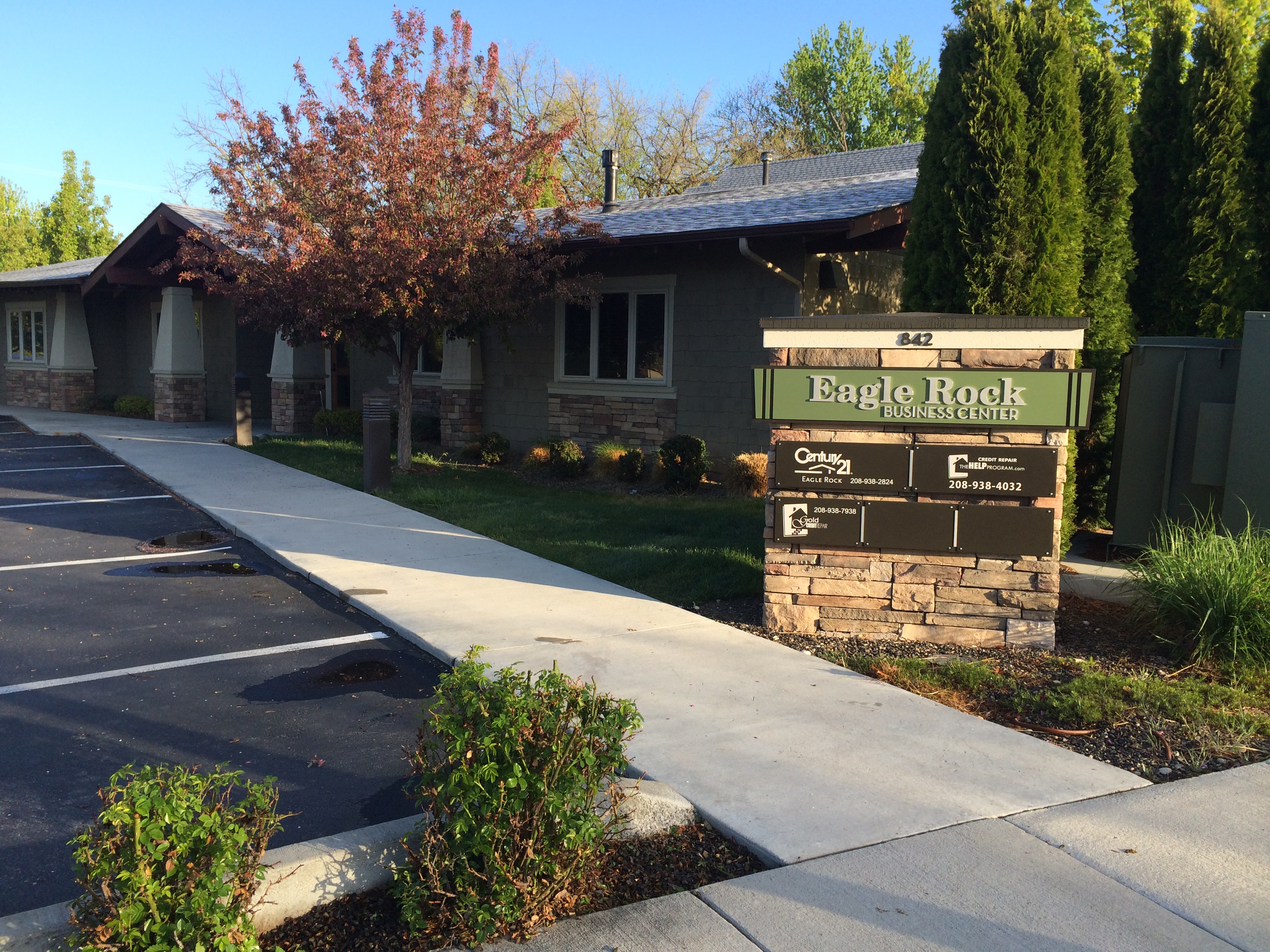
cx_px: 635
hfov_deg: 60.0
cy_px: 476
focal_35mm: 30
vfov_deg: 46.8
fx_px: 1101
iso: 32
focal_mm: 4.12
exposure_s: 1/526
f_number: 2.2
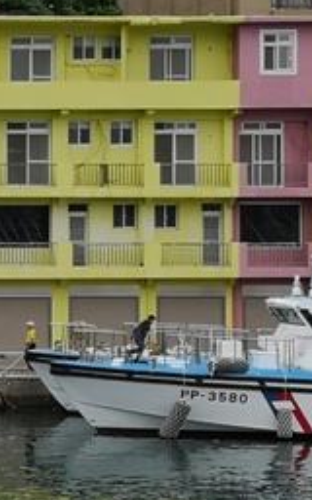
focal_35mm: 146
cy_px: 205
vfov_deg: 14.3
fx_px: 1986
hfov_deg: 8.6
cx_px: -261
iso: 50
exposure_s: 1/1410
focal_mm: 3.95
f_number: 1.8
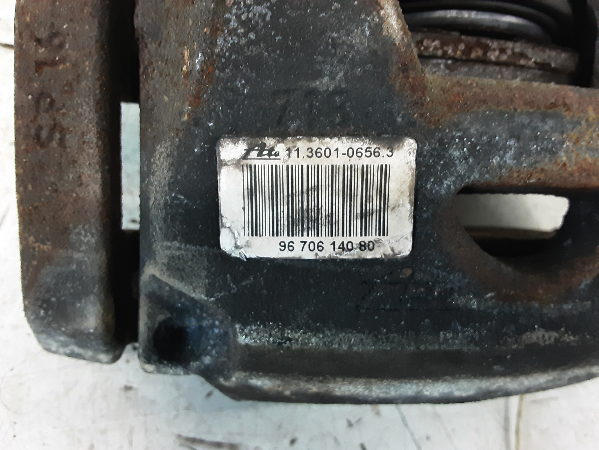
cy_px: 225
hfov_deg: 65.3
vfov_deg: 51.4
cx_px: 300
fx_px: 467
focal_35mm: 27
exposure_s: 1/25
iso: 200
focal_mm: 2.91
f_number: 1.9
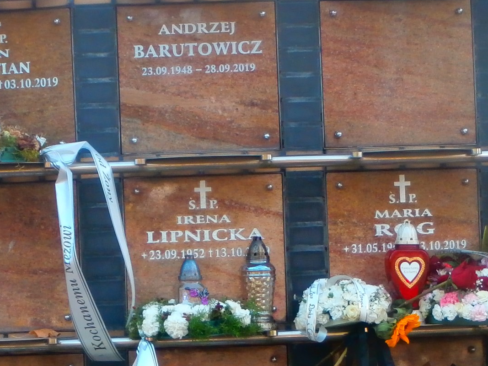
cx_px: 191
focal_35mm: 160
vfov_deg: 9.3
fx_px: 2255
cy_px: 207
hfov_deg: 12.3
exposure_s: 1/80
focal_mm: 10.11
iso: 100
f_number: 4.5
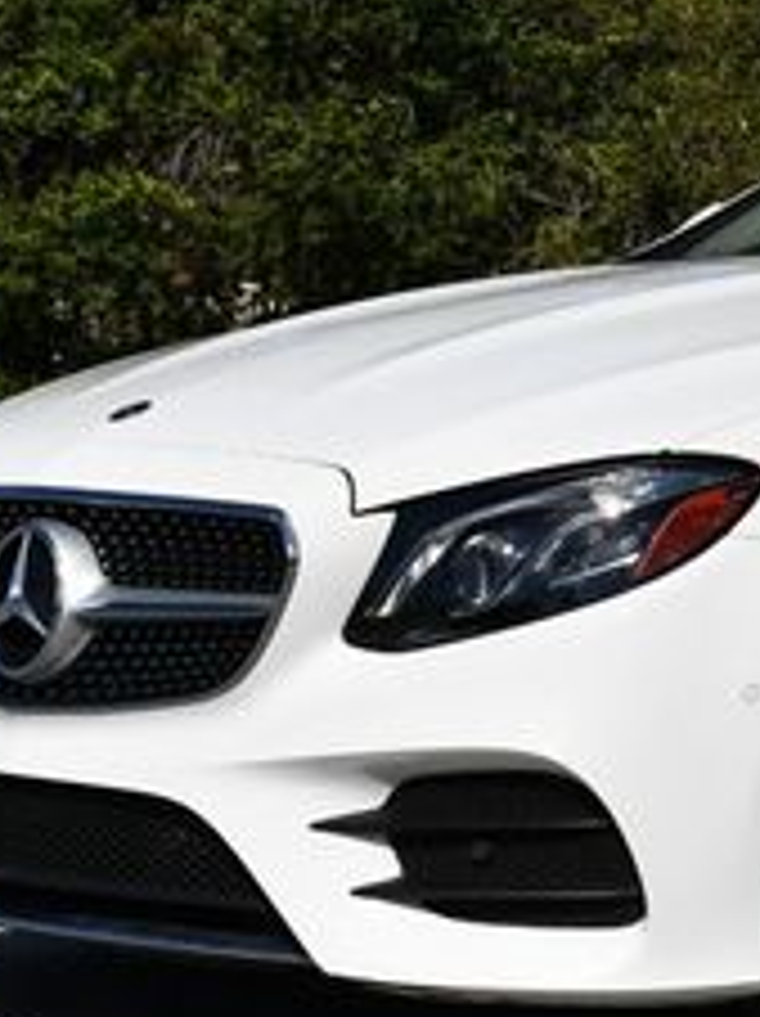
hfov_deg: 10.1
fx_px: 4165
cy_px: 243
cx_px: 1156
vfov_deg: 13.9
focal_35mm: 142
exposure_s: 1/400
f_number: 10
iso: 100
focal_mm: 26
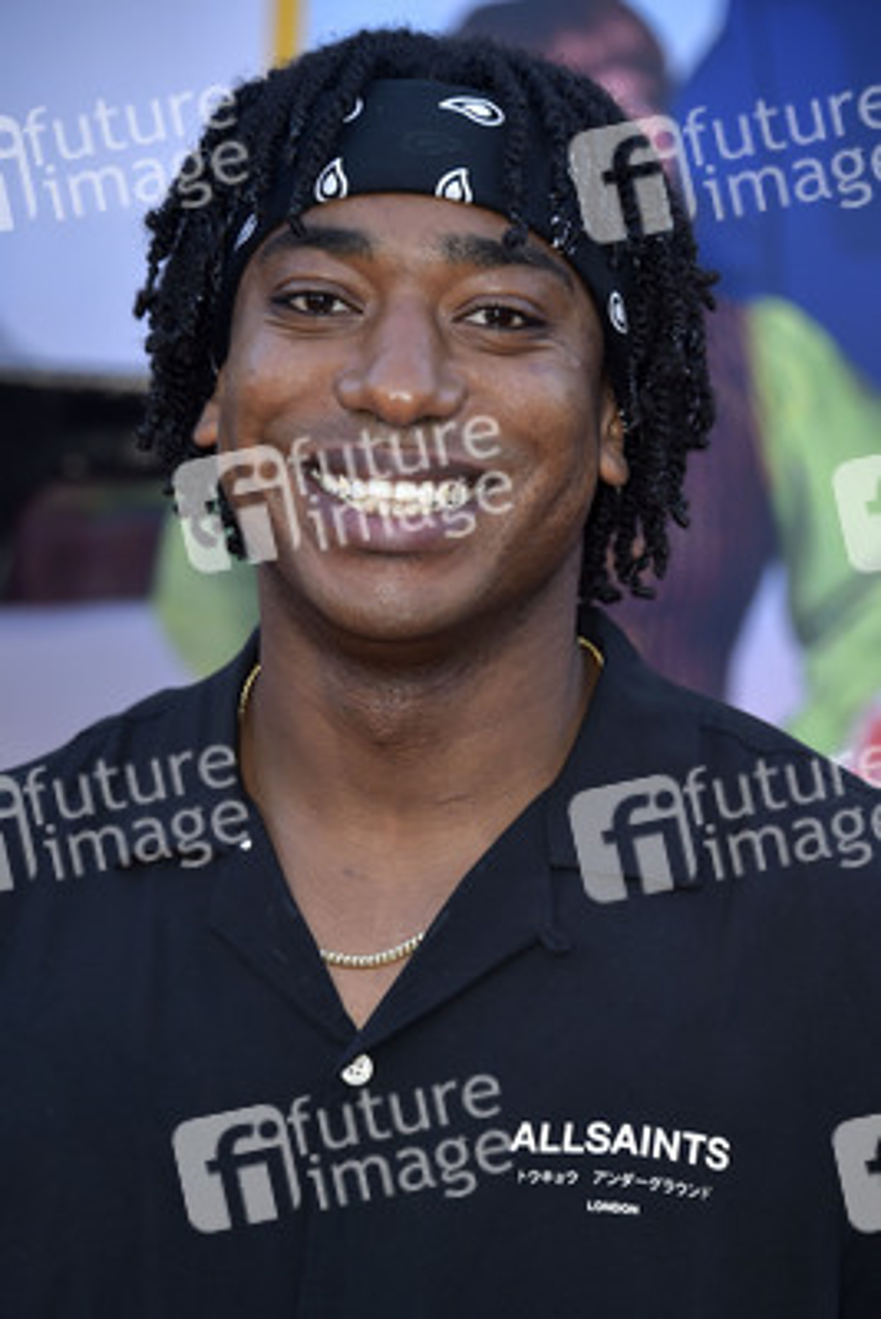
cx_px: 440
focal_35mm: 160
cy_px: 660
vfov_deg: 12.8
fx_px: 5868
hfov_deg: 8.6
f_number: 6.3
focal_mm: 160
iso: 320
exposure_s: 1/250
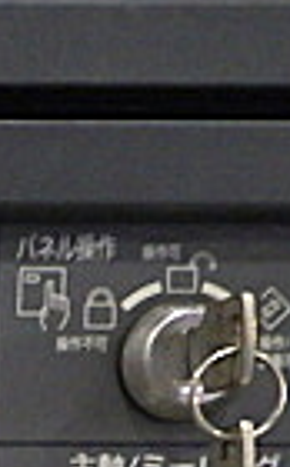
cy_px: 707
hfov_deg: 8.0
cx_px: -627
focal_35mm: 136
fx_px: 1727
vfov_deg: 14.3
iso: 1250
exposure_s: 1/45
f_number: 3.5
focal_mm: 5
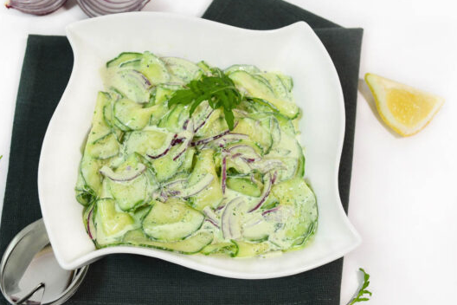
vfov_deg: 33.4
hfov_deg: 48.3
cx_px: 197
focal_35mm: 40
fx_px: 508
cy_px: 152
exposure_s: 1/60
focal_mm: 22
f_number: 5.6
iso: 500
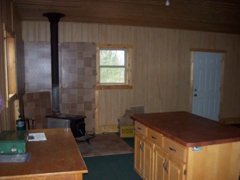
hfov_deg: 51.4
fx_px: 249
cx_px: 120
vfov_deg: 39.6
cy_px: 90
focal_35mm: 36
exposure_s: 1/64
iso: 140
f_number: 2.7
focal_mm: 6
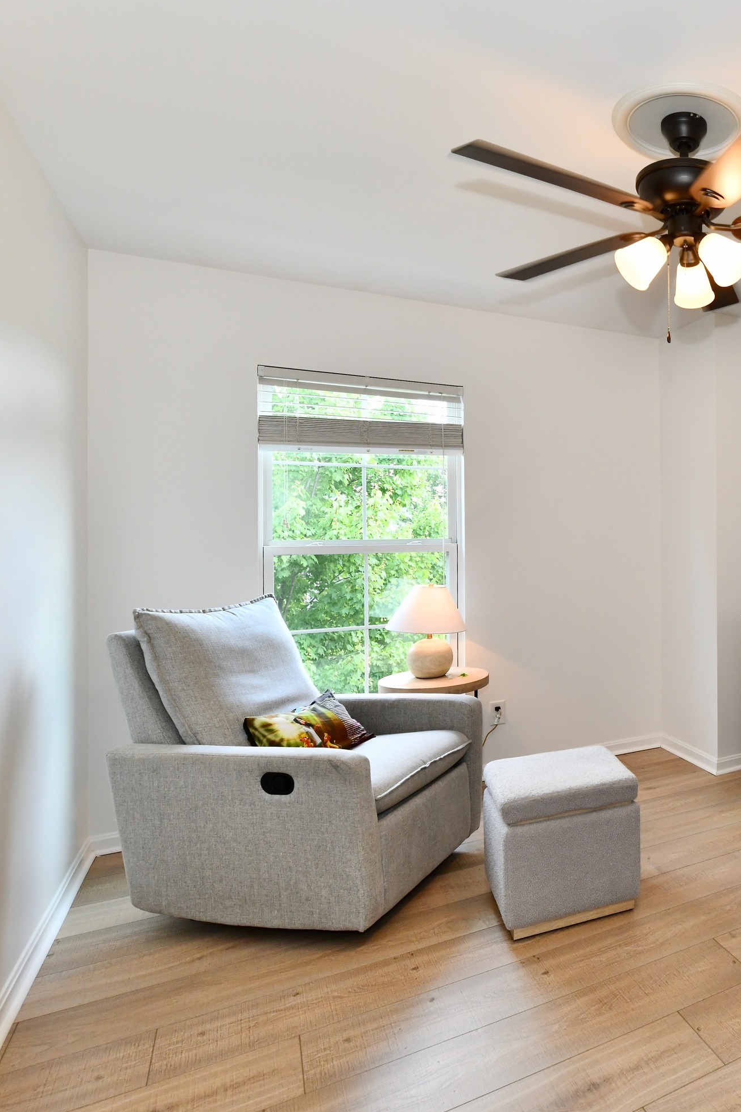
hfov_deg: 47.7
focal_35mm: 22
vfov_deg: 78.6
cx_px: 736
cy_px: 544
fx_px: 679
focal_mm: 14
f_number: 7.1
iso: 800
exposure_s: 1/100
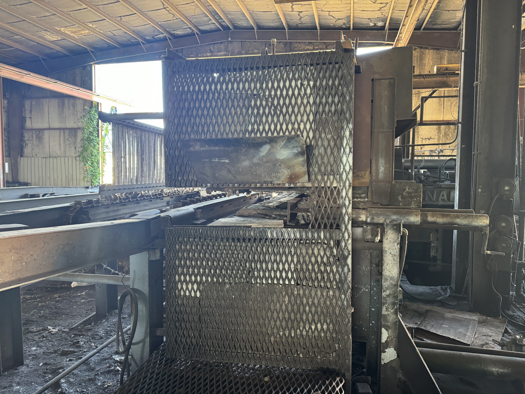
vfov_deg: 56.8
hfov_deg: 71.6
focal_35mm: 24
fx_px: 364
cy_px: 197
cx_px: 262
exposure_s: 1/60
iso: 320
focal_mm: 6.76
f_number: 1.78
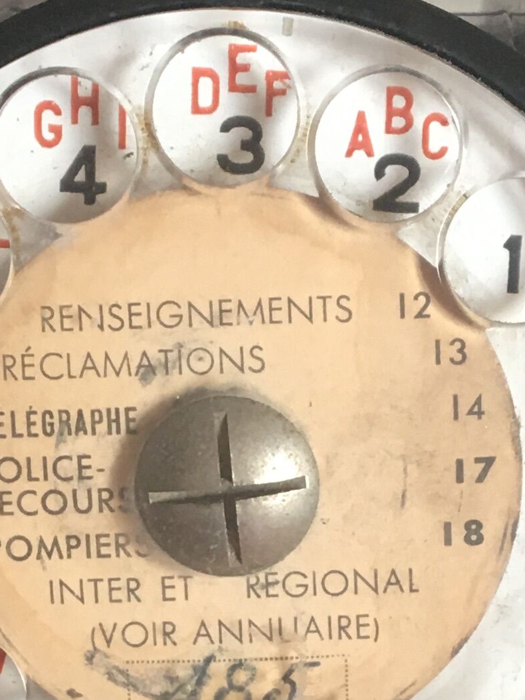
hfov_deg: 13.3
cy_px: 575
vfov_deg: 17.6
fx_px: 2244
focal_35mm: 111
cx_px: 257
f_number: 2.2
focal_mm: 4.15
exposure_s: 1/33
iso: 125
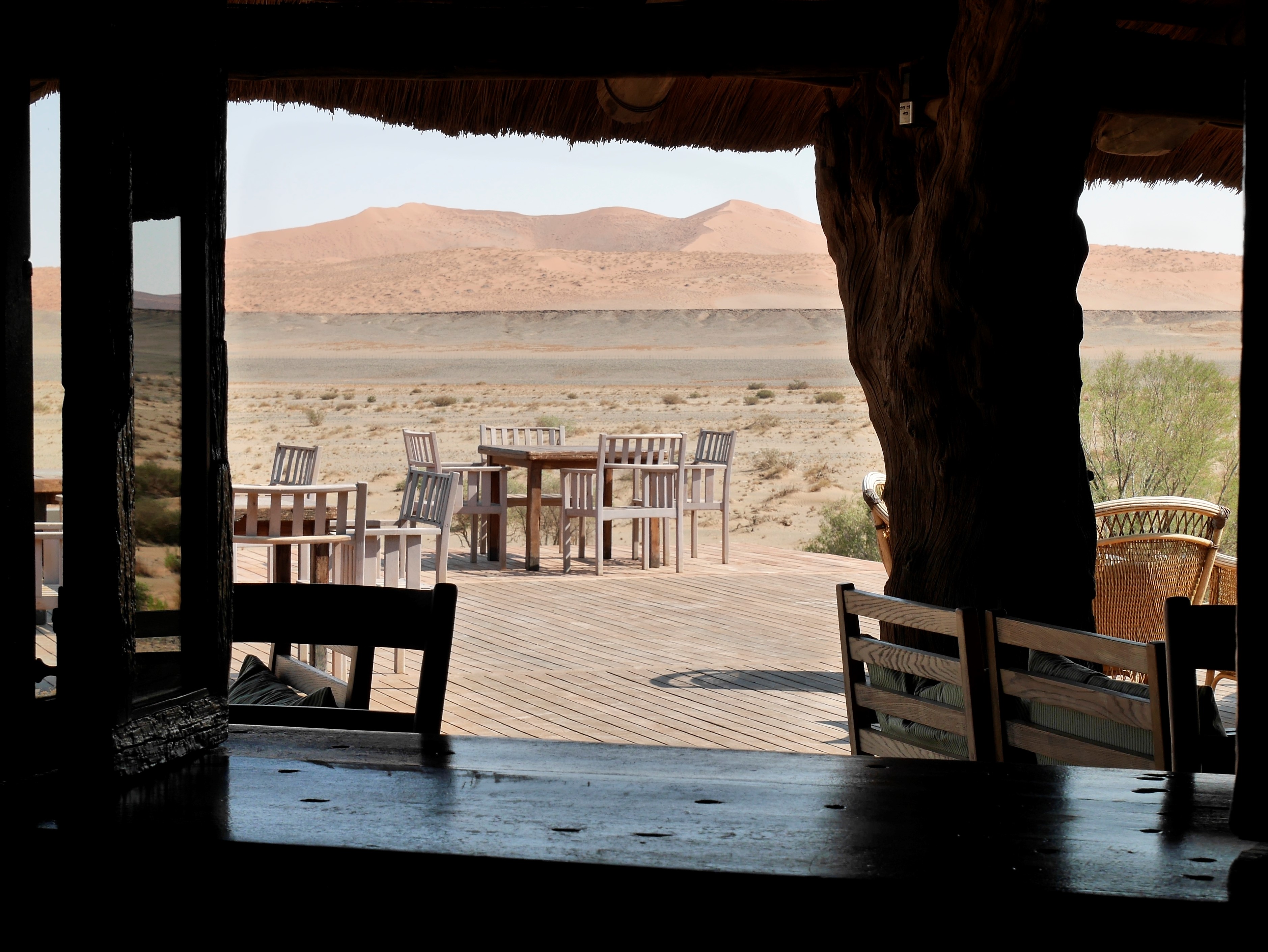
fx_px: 2345
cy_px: 476
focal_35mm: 64
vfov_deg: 22.9
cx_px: 634
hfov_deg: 30.3
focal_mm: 32
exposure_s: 1/320
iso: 200
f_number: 8
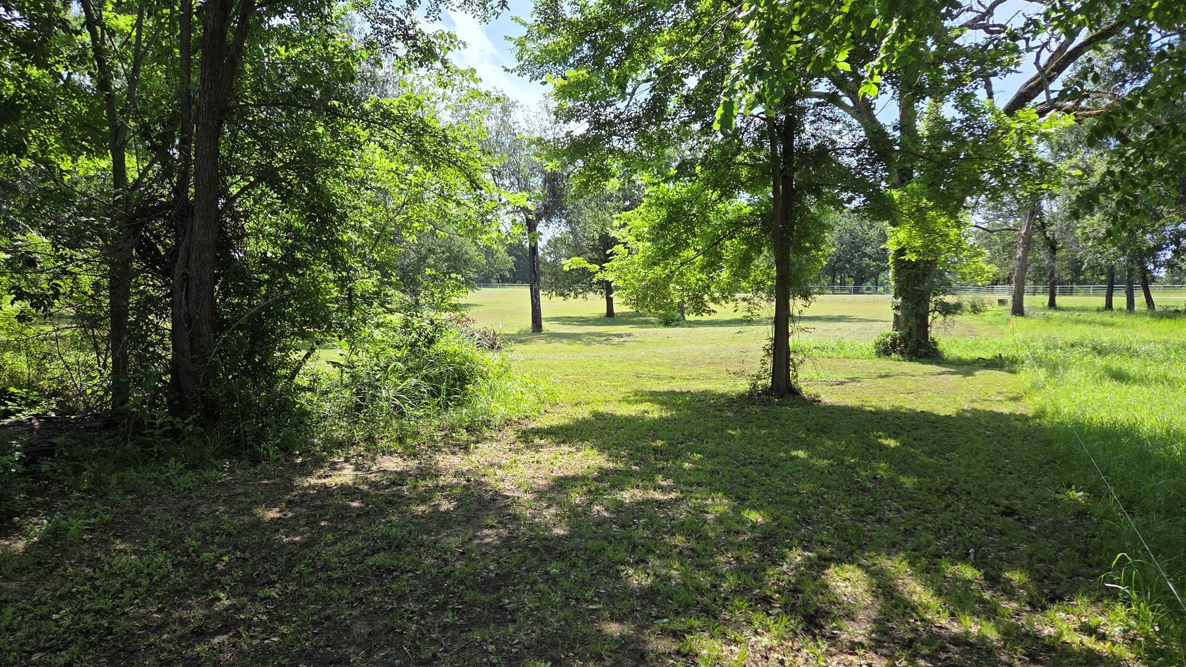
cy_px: 354
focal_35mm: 26
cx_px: 588
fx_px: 818
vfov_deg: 44.4
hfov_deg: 71.9
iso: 80
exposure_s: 1/2558
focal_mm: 5.4
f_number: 1.8
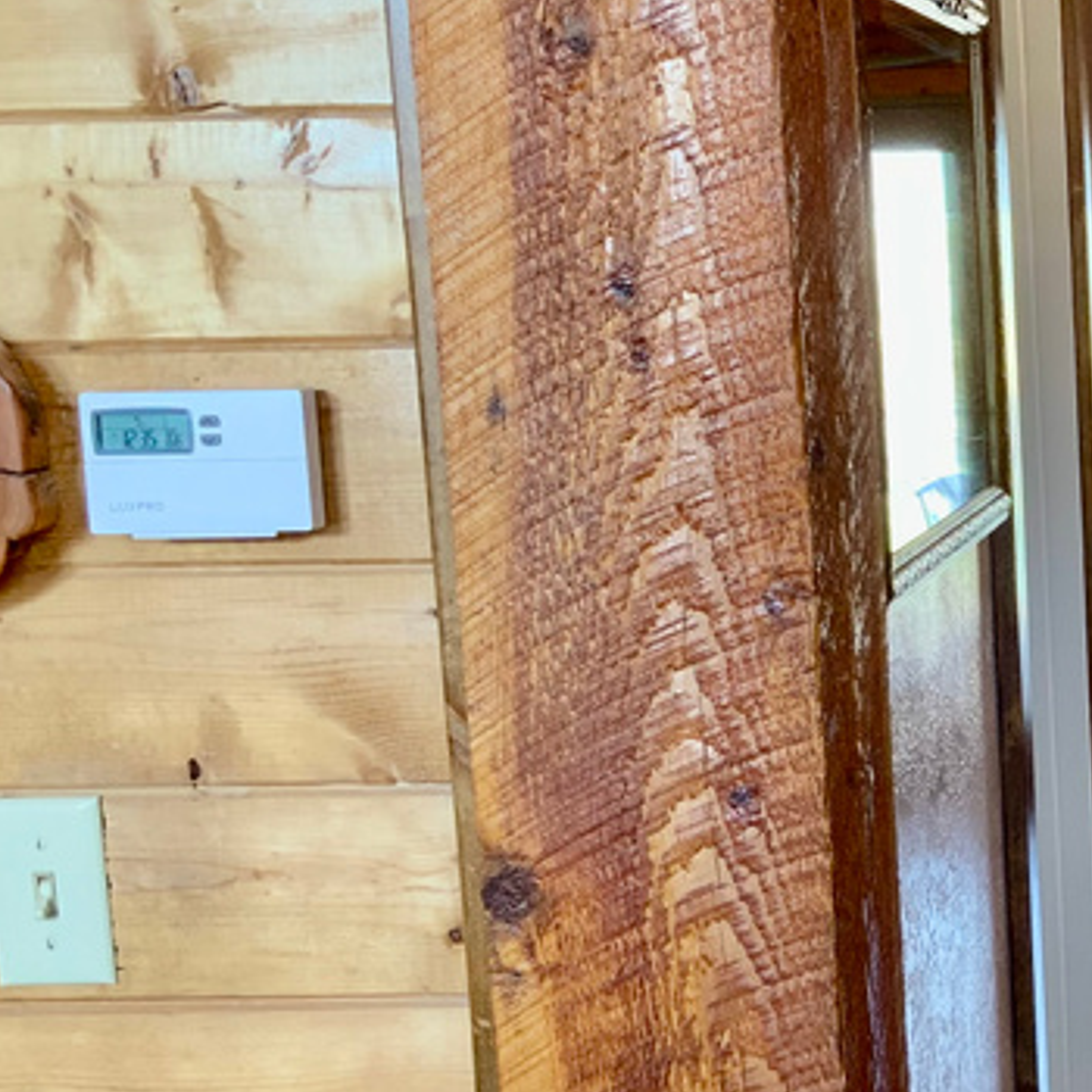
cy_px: 677
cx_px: 1320
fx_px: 2677
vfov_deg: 23.0
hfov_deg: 21.4
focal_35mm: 75
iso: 64
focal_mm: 3
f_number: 1.8
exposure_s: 1/60
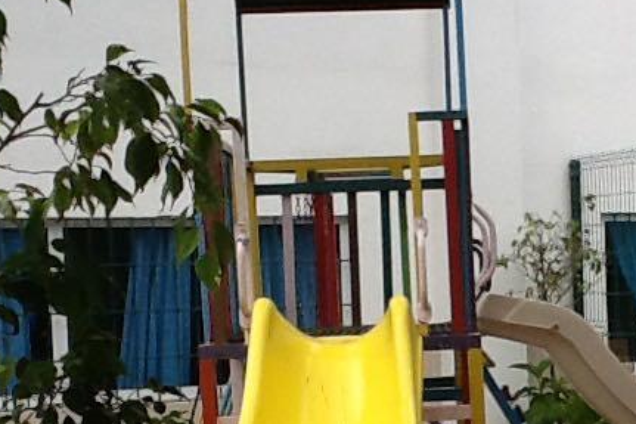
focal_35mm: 102
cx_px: 549
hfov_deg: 19.7
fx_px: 1801
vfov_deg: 13.3
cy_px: 374
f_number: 2.4
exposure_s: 1/668
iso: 40
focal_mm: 2.03
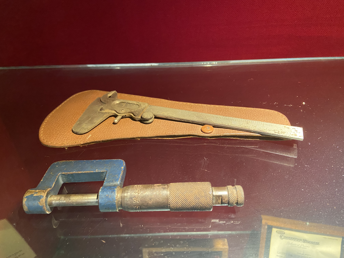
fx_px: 258
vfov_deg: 53.1
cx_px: 172
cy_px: 129
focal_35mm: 26
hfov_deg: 67.3
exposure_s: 1/50
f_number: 1.8
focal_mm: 4.25
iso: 500
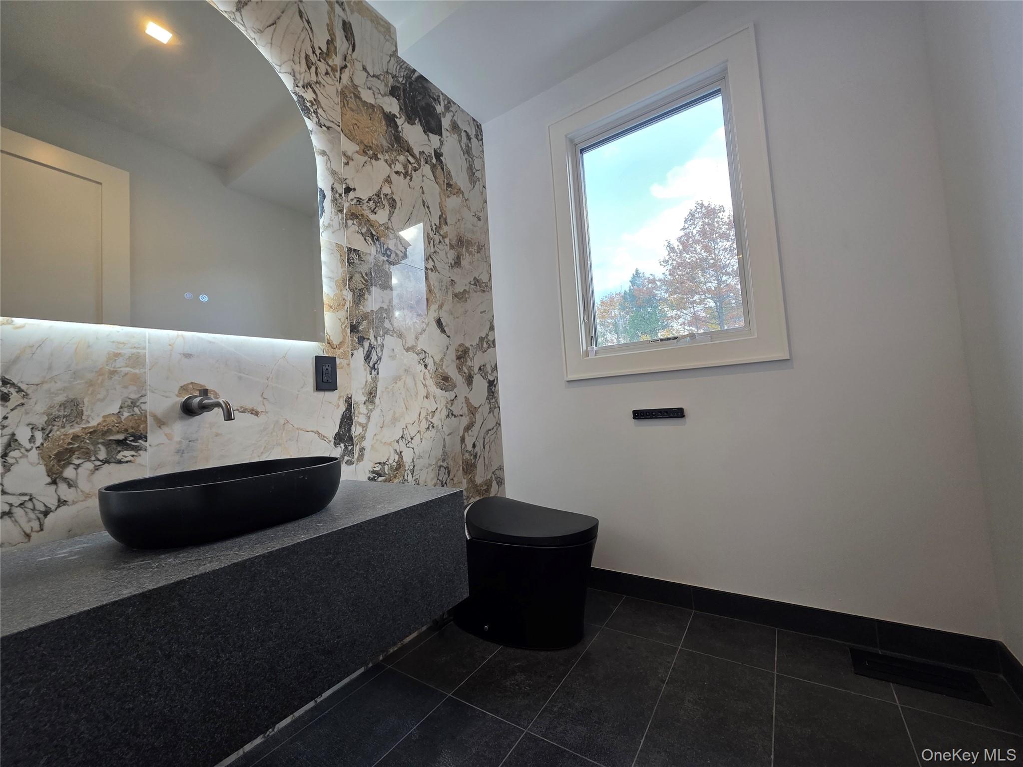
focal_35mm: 13
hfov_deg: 106.2
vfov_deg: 89.9
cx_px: 512
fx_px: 384
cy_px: 384
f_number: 1.9
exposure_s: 1/120
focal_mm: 2.2
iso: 160
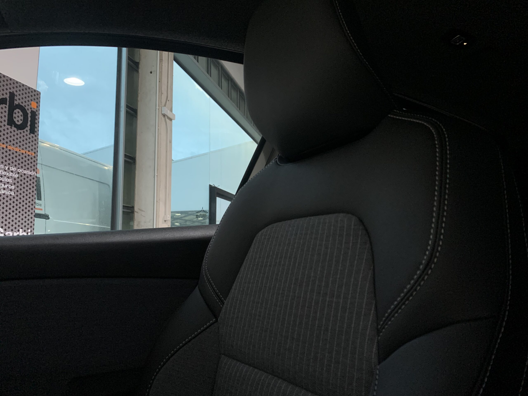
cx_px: 264
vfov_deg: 53.1
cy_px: 198
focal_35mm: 26
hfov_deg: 67.3
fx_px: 397
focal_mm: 4.25
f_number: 1.8
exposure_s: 1/60
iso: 400
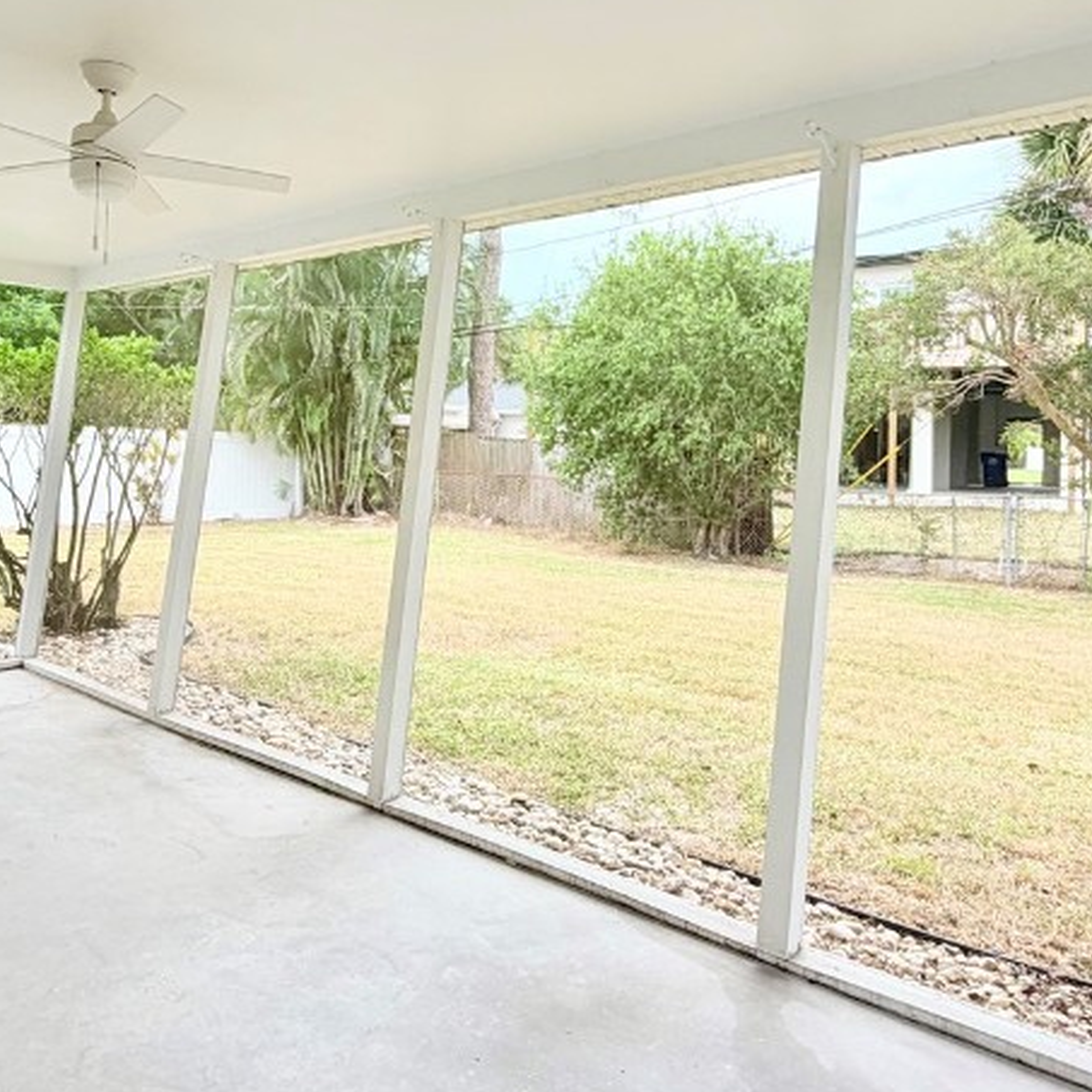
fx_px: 999
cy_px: 429
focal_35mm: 28
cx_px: 451
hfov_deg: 57.0
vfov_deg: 56.8
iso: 40
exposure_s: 1/137
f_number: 2.2
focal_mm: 2.22
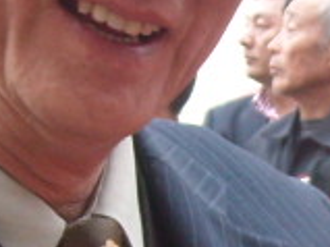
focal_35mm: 225
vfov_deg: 6.4
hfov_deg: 8.6
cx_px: 517
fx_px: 2143
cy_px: 446
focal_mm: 5.7
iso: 161
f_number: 2.8
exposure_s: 1/60
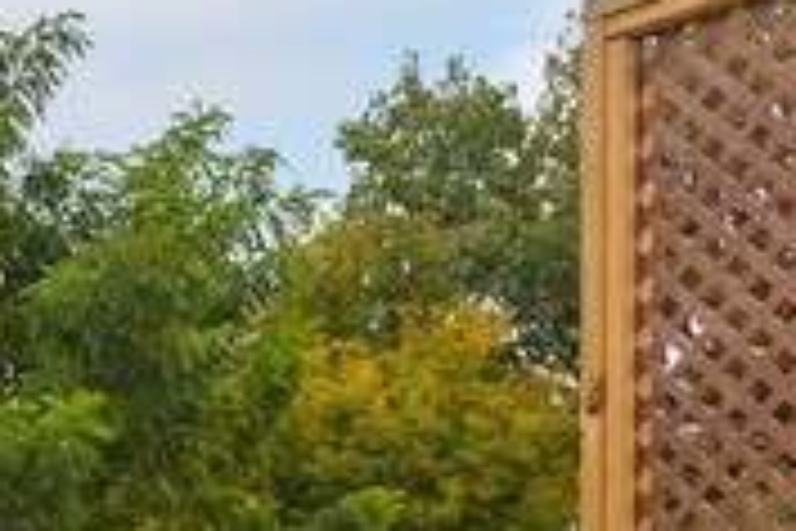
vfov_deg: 15.2
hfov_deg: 20.9
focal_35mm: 86
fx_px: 1901
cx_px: -308
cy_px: 666
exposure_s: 1/640
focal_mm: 14
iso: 200
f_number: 9
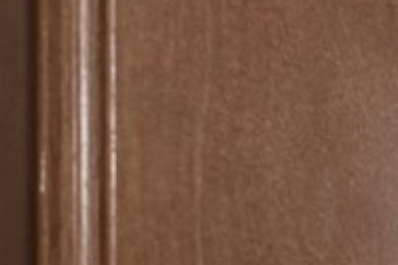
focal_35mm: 81
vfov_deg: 11.6
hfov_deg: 14.4
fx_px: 895
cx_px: 989
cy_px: 741
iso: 320
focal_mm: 14
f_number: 2.8
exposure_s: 1/30
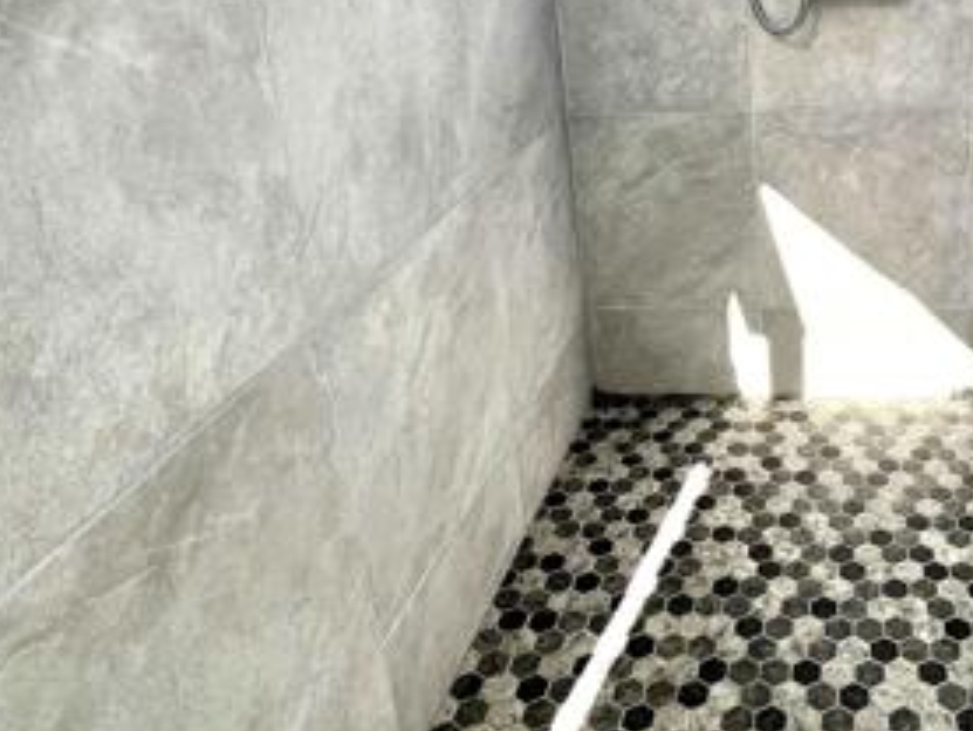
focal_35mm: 30
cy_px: 148
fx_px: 844
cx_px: 822
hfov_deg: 54.4
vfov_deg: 44.6
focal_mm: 1.57
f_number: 1.8
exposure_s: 1/533
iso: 32
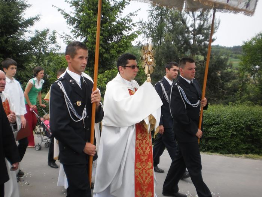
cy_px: 98
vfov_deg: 34.3
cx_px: 131
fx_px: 318
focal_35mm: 42
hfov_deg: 44.8
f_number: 3.5
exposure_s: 1/640
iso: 100
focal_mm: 7.4
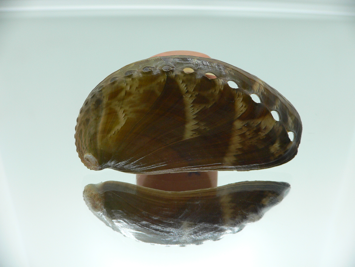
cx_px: 178
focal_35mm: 35
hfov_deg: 52.6
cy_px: 134
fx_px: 359
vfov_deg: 40.7
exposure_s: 1/60
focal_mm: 4.6
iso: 100
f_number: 2.8
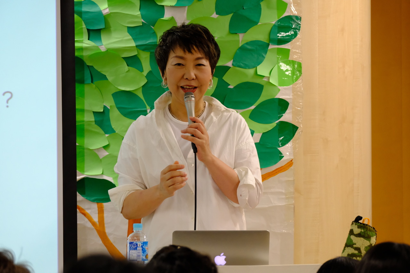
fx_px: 3610
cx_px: 205
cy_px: 136
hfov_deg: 6.5
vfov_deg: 4.3
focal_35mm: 317
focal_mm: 211
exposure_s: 1/320
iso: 3200
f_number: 5.6
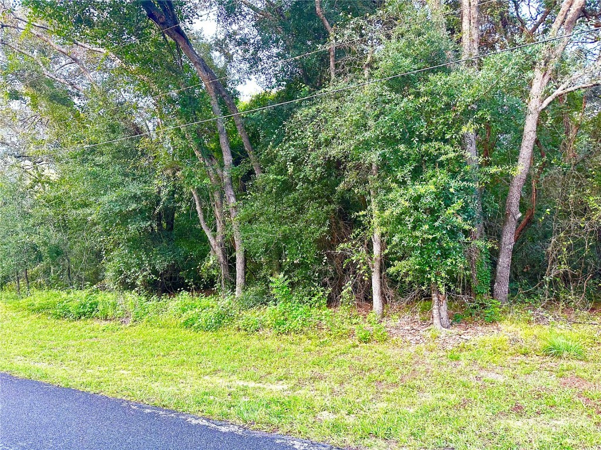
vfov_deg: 56.8
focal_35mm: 24
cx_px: 300
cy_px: 225
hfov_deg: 71.6
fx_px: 417
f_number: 1.78
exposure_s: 1/78
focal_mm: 6.86
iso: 250
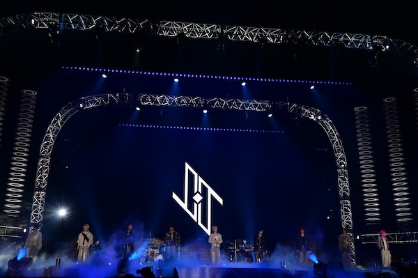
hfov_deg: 50.7
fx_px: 441
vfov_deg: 35.0
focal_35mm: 38
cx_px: 209
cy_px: 139
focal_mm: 38
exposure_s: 1/200
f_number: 8
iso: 1600
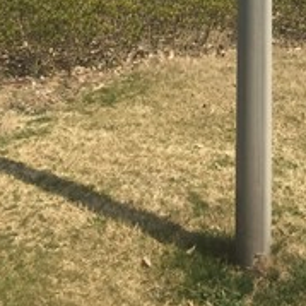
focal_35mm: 100
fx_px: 1000
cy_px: -231
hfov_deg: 17.2
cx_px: 264
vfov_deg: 15.2
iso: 32
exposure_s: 1/1582
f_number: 2.2
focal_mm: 4.15
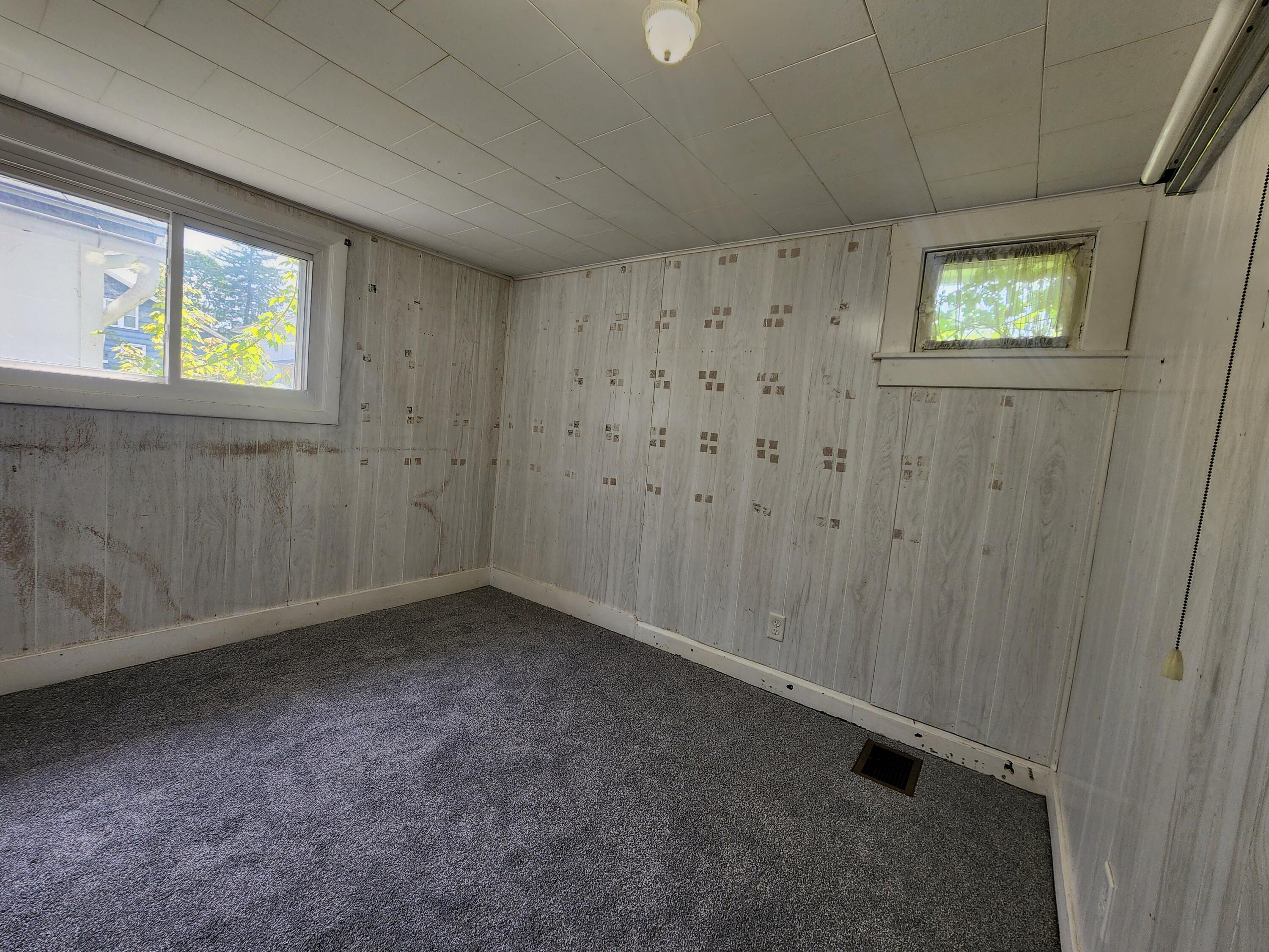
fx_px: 477
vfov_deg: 89.9
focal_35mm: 13
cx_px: 634
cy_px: 476
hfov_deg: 106.2
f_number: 2.2
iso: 80
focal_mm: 2.2
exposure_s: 1/60.2
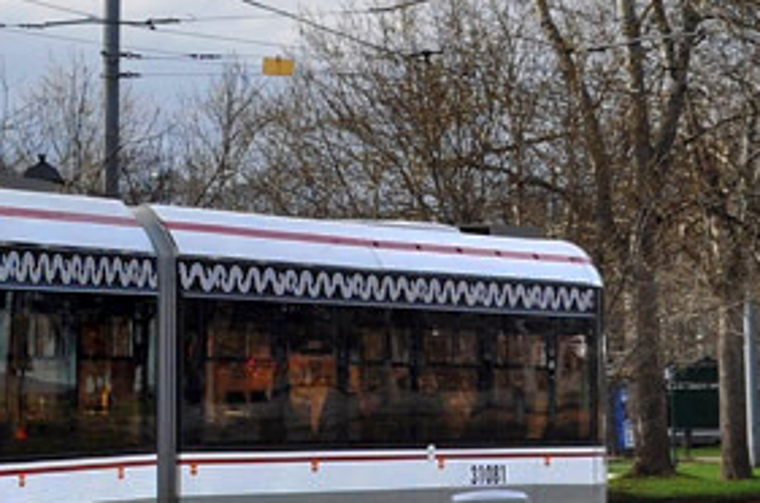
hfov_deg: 13.0
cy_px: 93
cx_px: -168
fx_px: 3244
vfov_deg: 8.8
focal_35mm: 154
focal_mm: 24
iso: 200
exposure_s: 1/400
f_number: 7.1
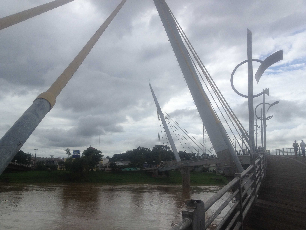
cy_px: 115
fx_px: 309
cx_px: 153
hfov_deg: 52.6
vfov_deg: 40.7
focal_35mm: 35
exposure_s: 1/3067
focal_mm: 4.28
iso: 50
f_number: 2.4
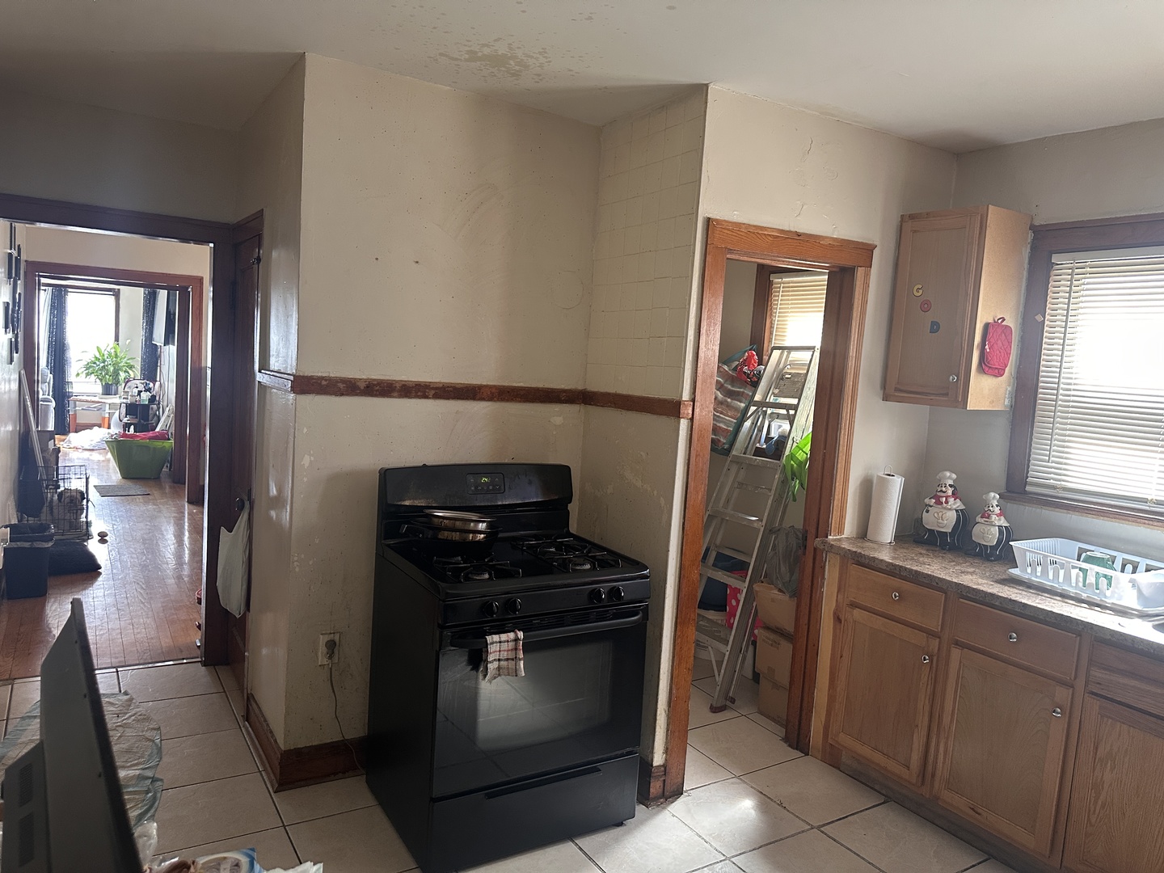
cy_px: 436
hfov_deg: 71.6
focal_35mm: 24
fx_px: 807
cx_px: 582
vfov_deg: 56.8
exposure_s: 1/60
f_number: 1.78
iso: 320
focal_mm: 6.86
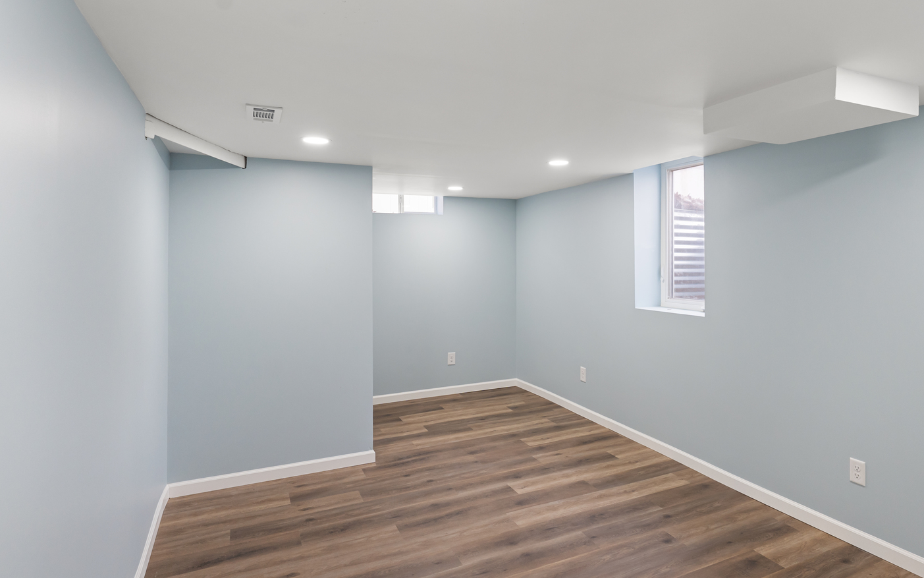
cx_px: 515
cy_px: 330
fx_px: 504
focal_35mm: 20
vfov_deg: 59.4
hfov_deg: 84.7
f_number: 5
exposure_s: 1/15
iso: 800
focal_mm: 17
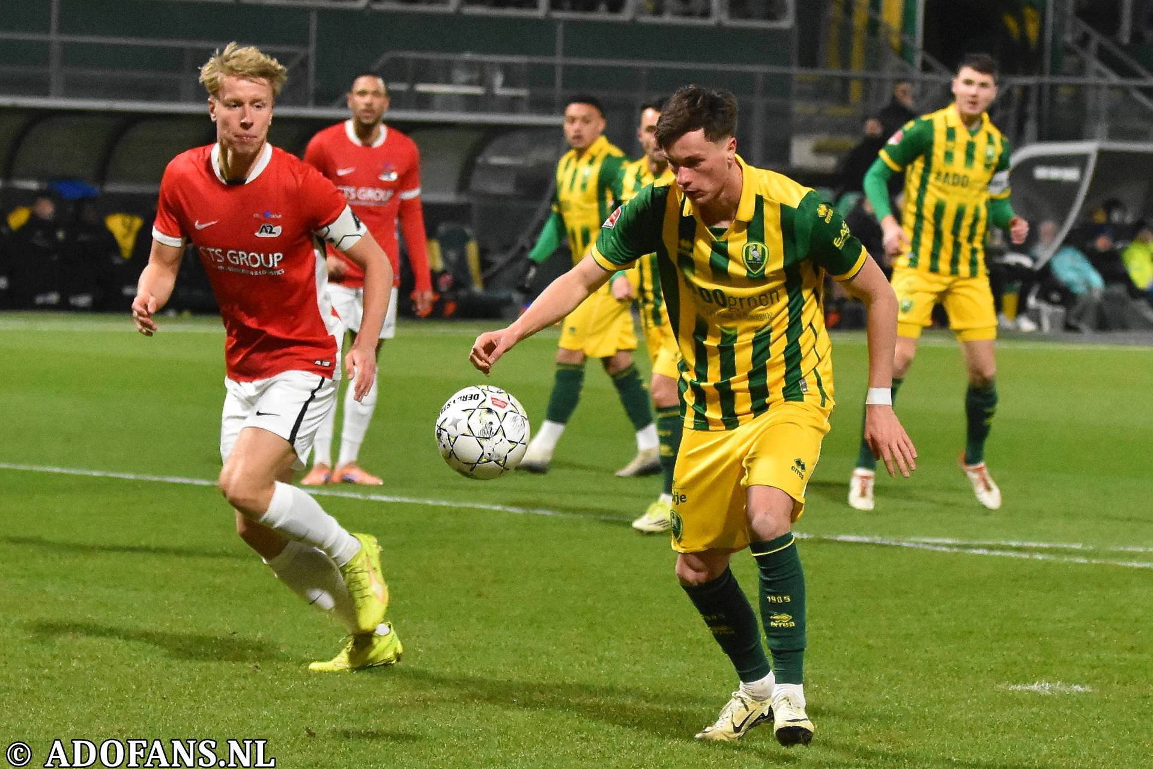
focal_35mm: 105
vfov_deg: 13.0
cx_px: 576
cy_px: 384
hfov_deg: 19.5
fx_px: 3363
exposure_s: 1/640
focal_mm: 70
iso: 4000
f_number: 2.8
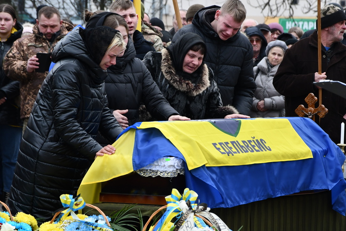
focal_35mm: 220
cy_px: 105
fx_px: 2114
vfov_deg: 6.2
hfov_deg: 9.4
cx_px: 194
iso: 500
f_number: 5.6
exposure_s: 1/500
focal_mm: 105
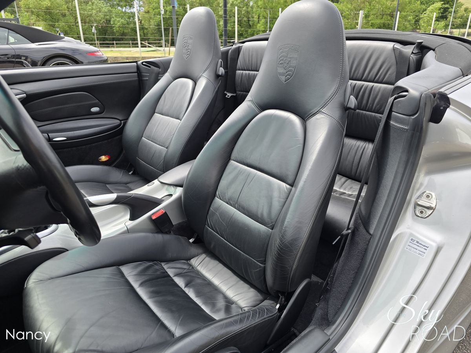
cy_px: 176
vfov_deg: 58.9
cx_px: 236
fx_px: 313
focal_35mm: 23
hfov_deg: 73.9
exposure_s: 1/326
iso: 12
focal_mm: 6.3
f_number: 1.7
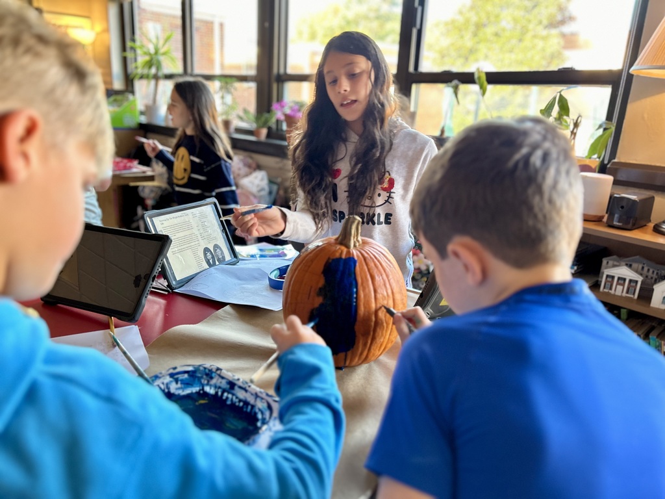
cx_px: 332
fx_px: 499
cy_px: 250
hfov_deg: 67.3
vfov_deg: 53.1
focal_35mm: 26
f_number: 1.5
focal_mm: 5.7
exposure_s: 1/60
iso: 100
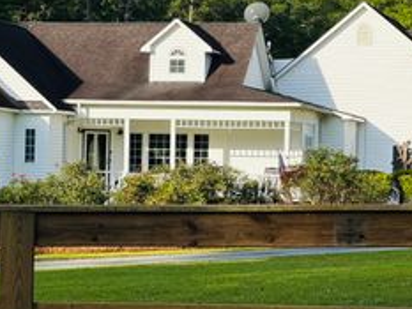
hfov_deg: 12.0
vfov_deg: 9.0
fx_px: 1965
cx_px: 141
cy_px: 10
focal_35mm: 165
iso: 32
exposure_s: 1/595
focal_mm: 9
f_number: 2.8
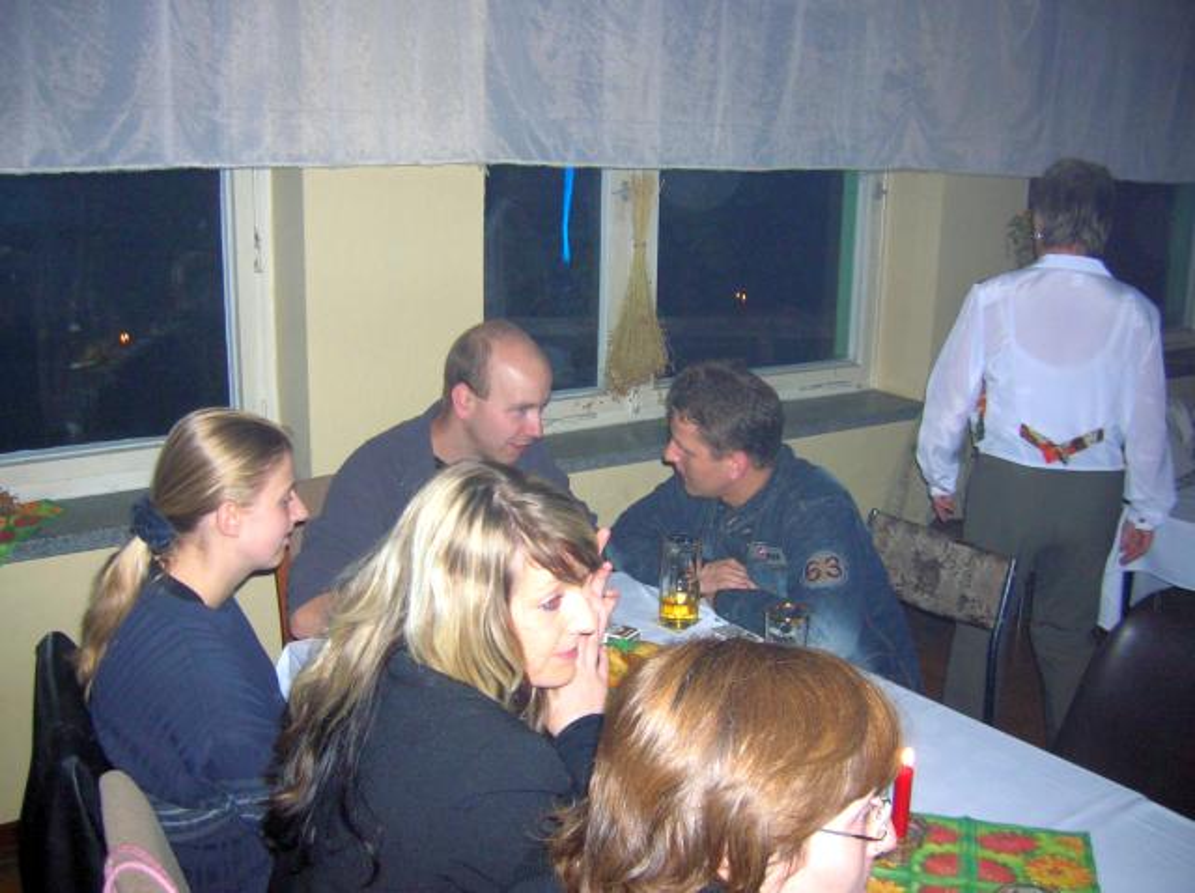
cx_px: 598
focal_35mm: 34
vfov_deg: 41.7
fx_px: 1172
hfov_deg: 54.0
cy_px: 446
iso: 141
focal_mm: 5.7
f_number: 2.9
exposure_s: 1/60.1
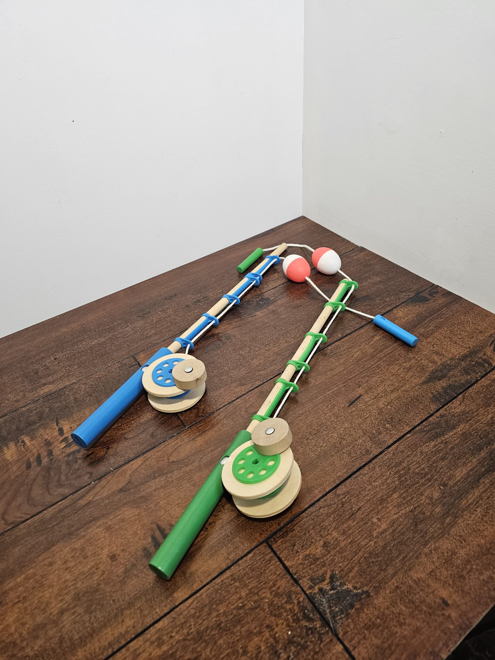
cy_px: 330
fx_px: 439
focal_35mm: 23
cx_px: 248
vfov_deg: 73.9
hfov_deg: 58.9
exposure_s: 1/120
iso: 160
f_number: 1.7
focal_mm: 6.3
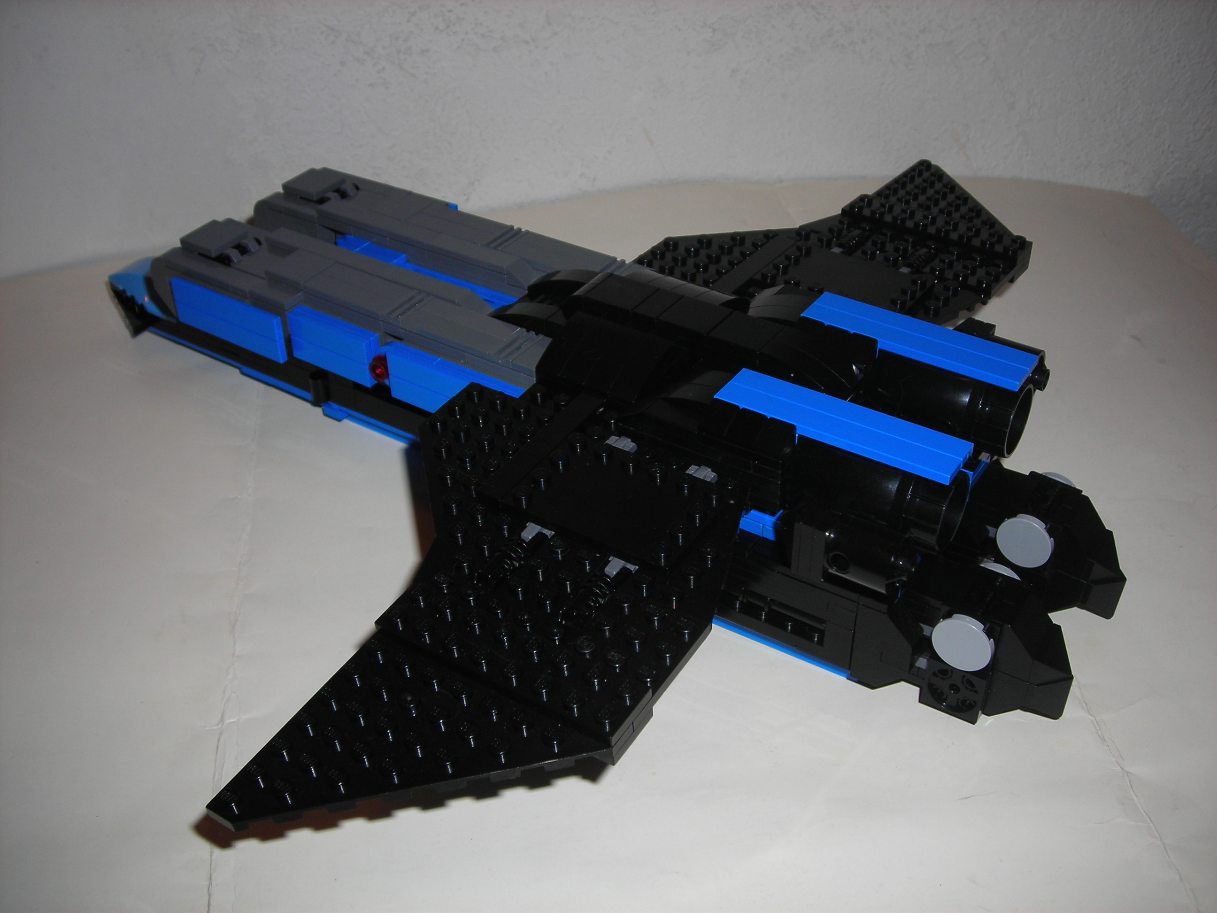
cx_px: 608
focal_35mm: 38
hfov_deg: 49.0
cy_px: 456
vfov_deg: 37.7
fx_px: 1336
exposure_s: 1/60.1
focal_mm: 6.3
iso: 50
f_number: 3.2
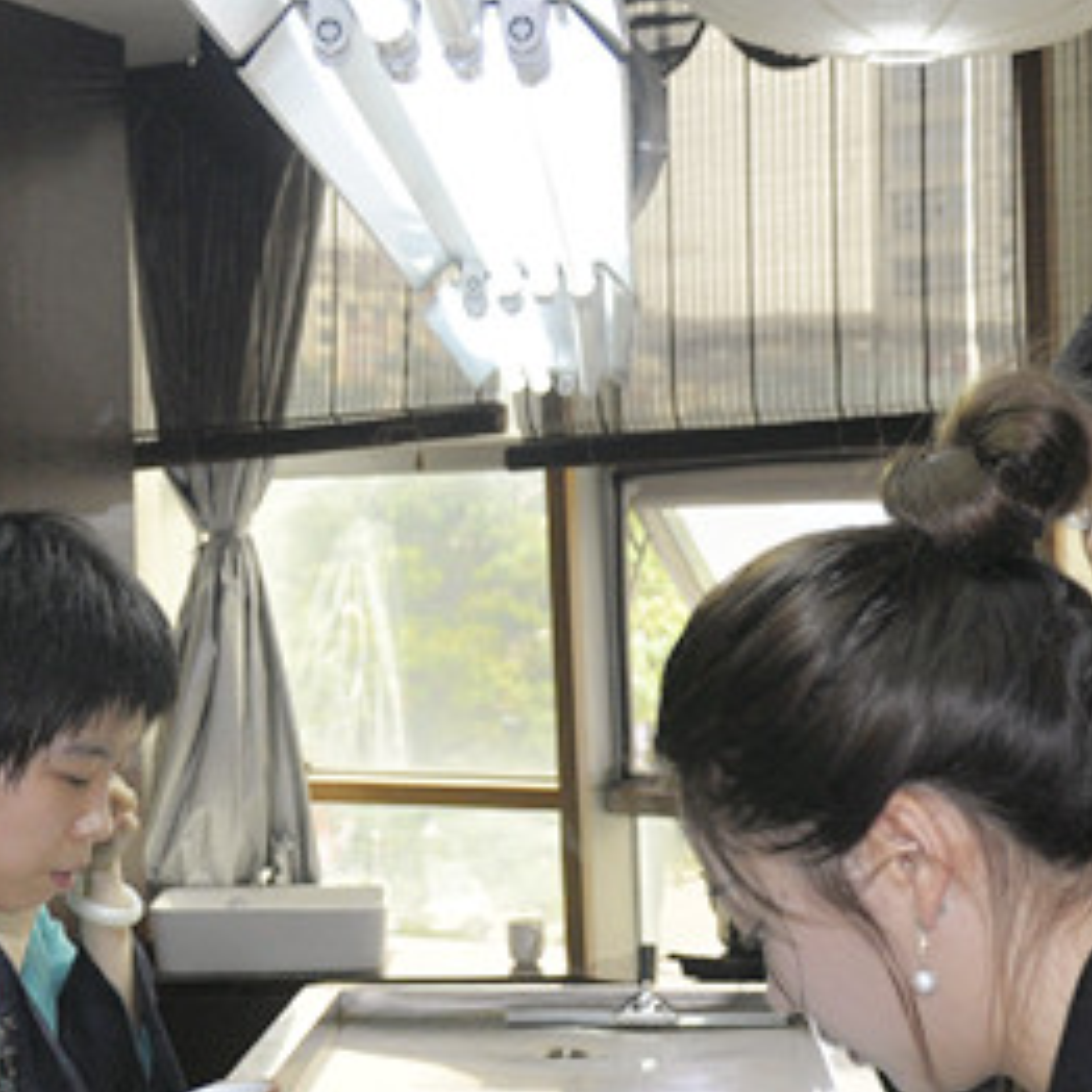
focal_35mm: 70
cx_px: 475
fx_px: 2498
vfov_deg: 23.9
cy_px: 1002
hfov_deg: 24.6
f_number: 4
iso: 500
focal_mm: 18
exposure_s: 1/200
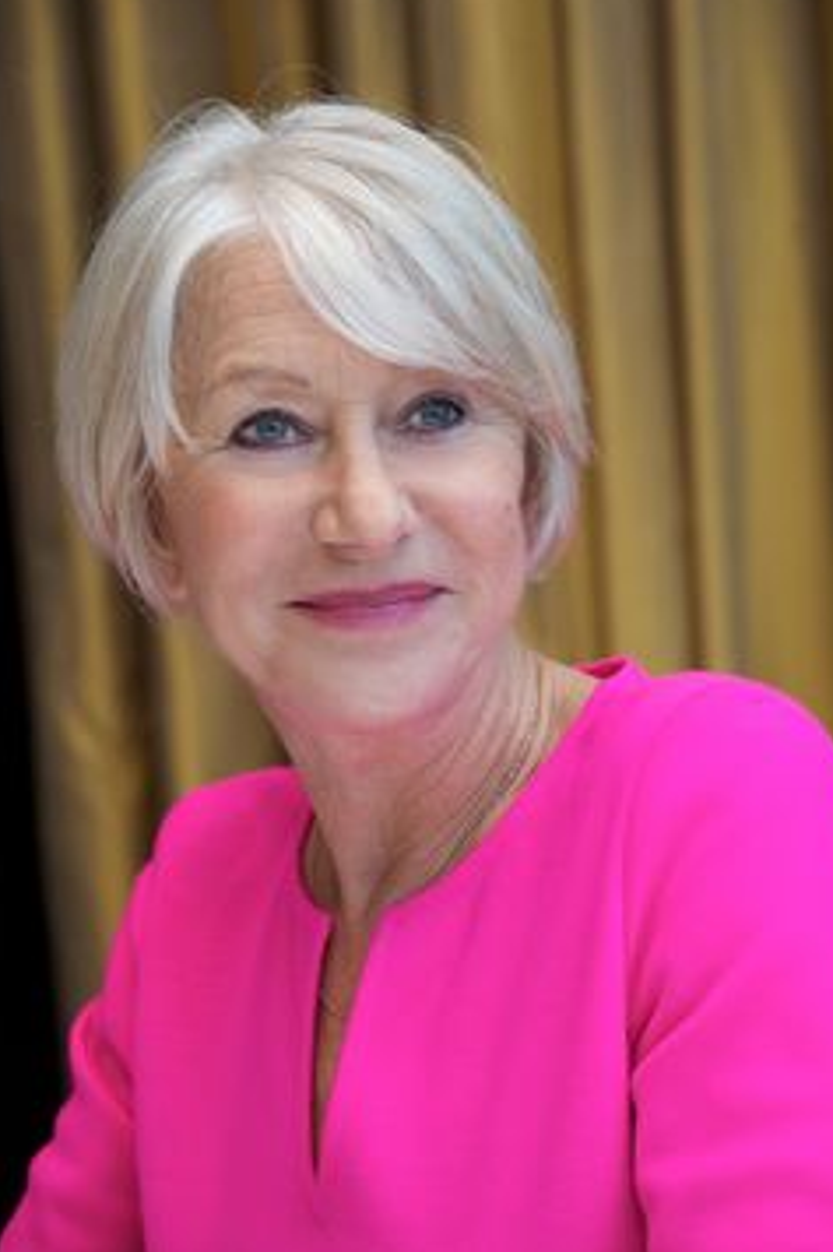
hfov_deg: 8.4
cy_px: 622
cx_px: 443
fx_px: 5663
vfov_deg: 12.6
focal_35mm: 163
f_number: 6.3
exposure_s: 1/60
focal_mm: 145
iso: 500
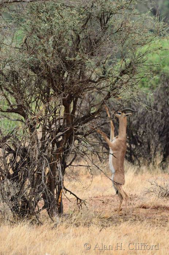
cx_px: 84
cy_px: 128
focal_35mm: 540
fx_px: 3823
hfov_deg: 2.5
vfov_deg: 3.8
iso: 5000
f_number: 5.3
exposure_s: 1/1250
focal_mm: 360
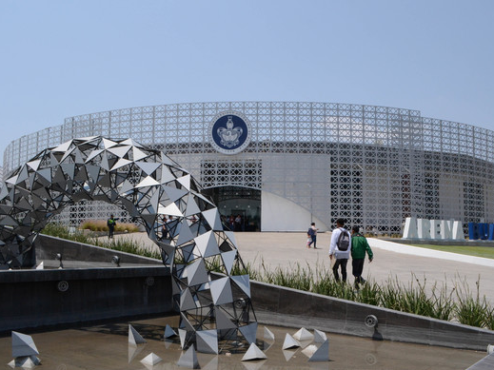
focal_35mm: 32
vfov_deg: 44.1
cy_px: 195
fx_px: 457
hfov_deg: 56.8
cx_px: 248
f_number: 11
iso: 1000
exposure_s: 1/2000
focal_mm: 18
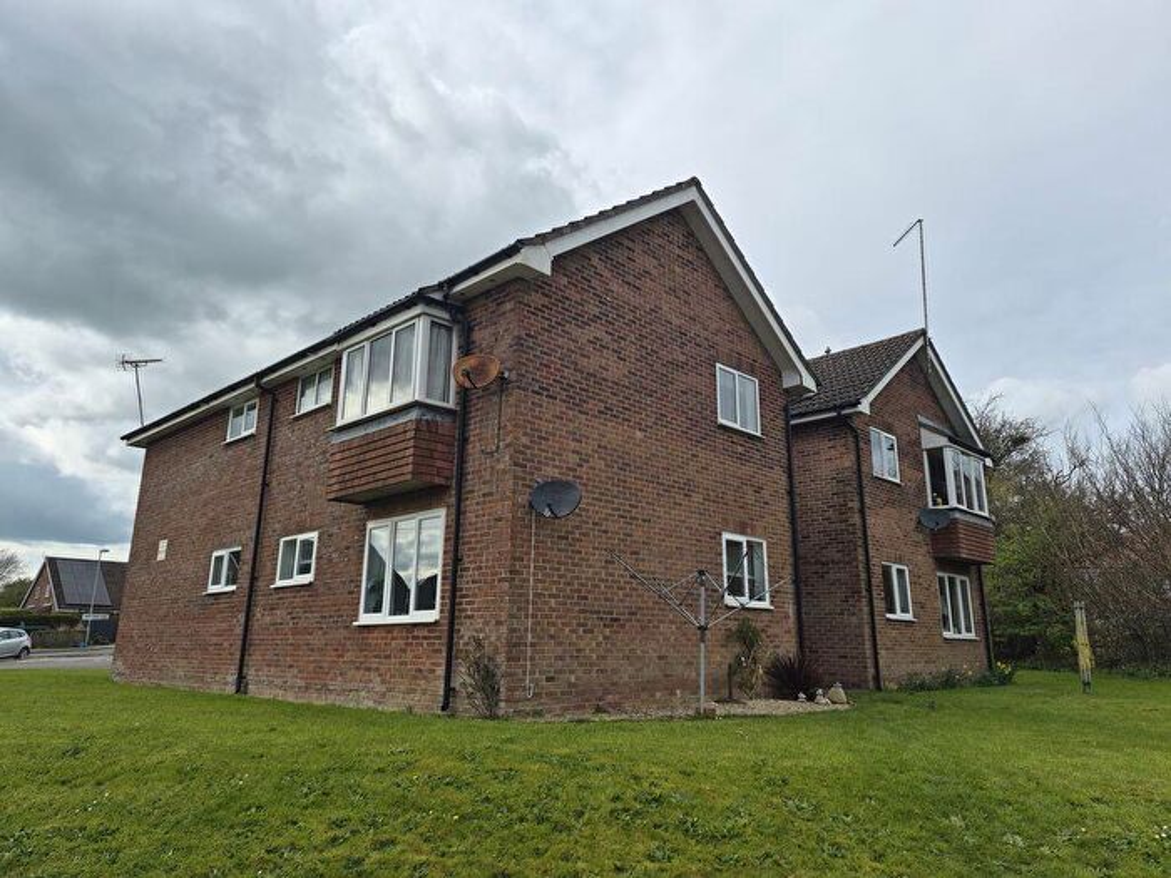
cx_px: 586
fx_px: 778
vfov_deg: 58.9
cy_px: 439
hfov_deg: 73.9
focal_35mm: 23
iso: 80
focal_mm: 5.4
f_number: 1.8
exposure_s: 1/6144
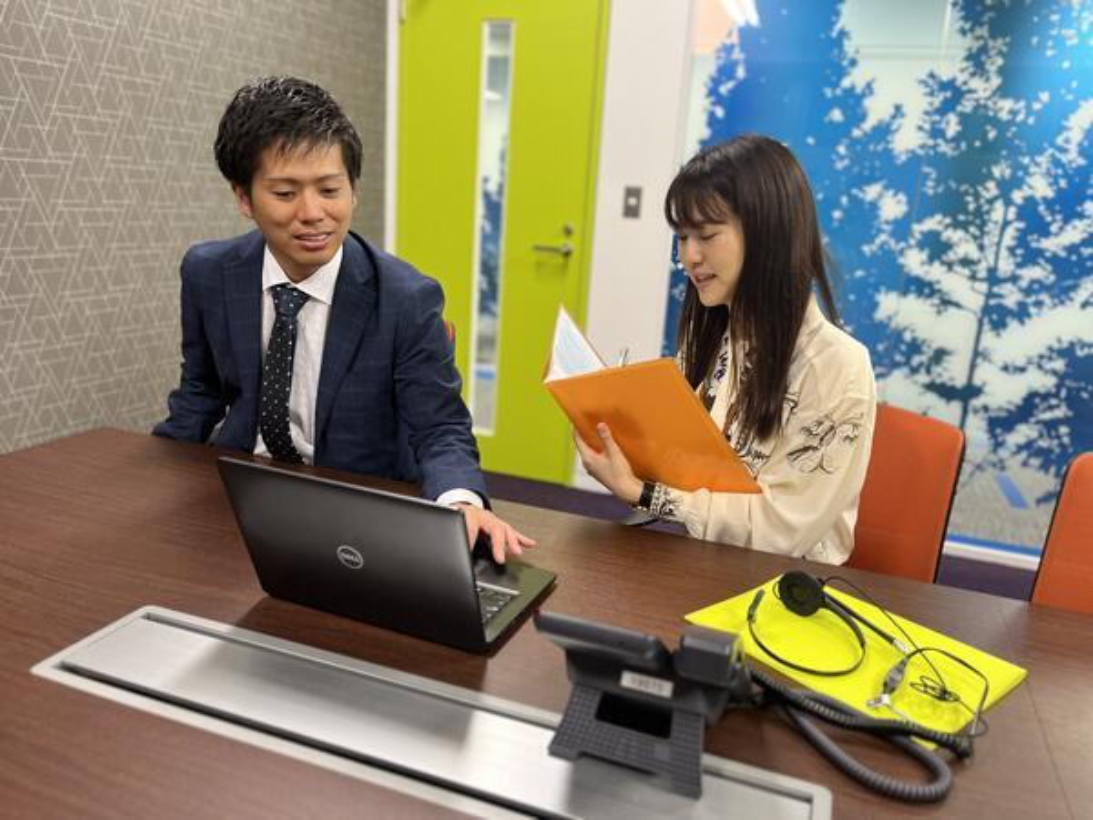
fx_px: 821
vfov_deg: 53.1
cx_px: 546
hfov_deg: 67.3
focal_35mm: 26
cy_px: 410
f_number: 1.6
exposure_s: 1/50
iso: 125
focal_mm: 5.1
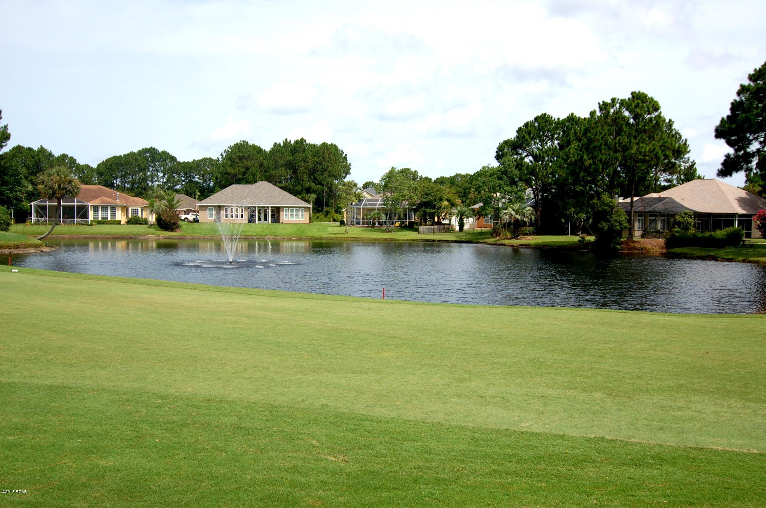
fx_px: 765
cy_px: 254
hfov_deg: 53.2
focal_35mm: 36
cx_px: 383
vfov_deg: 36.7
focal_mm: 24
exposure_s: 1/1600
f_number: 4
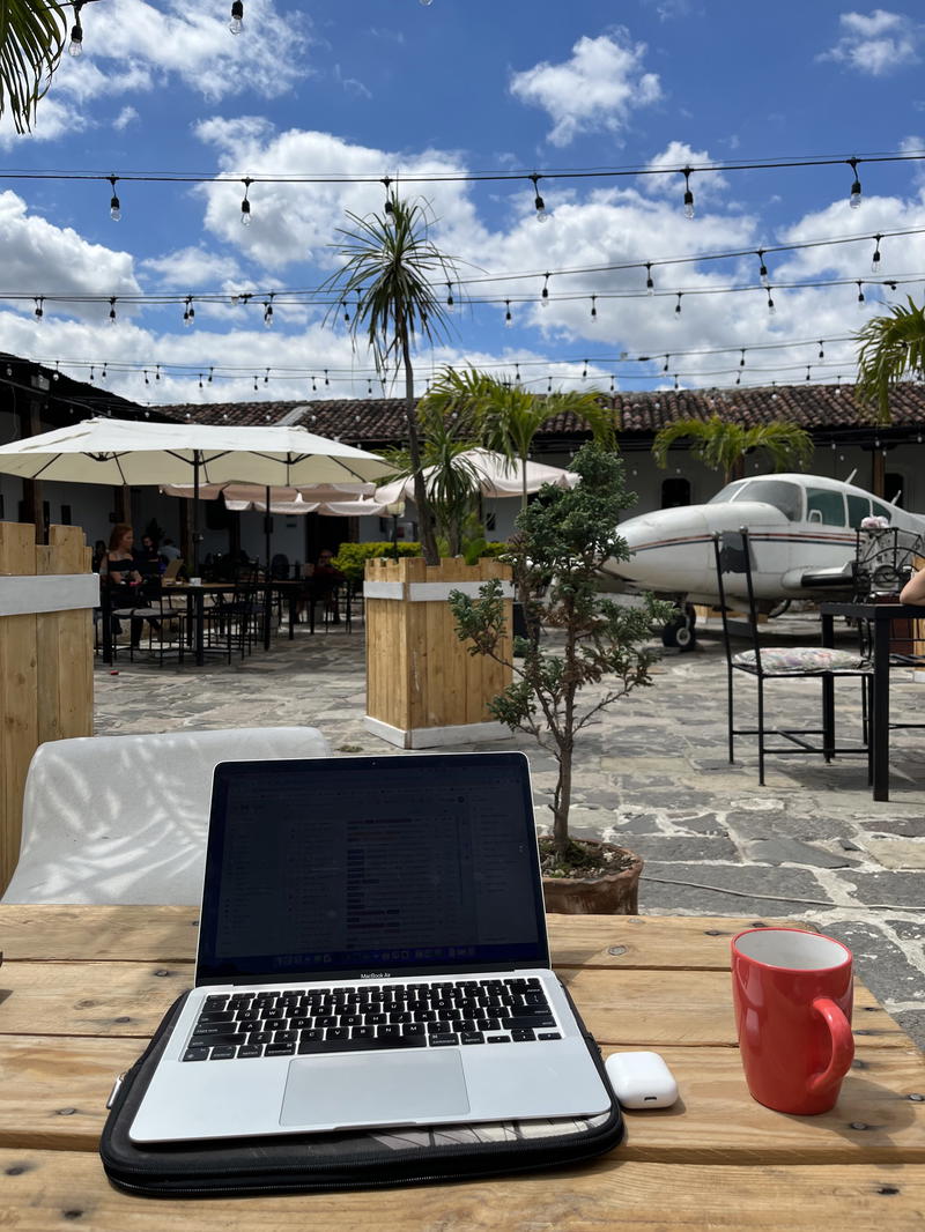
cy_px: 616
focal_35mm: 26
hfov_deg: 53.1
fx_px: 926
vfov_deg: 67.3
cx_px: 462
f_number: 1.6
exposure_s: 1/5076
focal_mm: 5.1
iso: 50
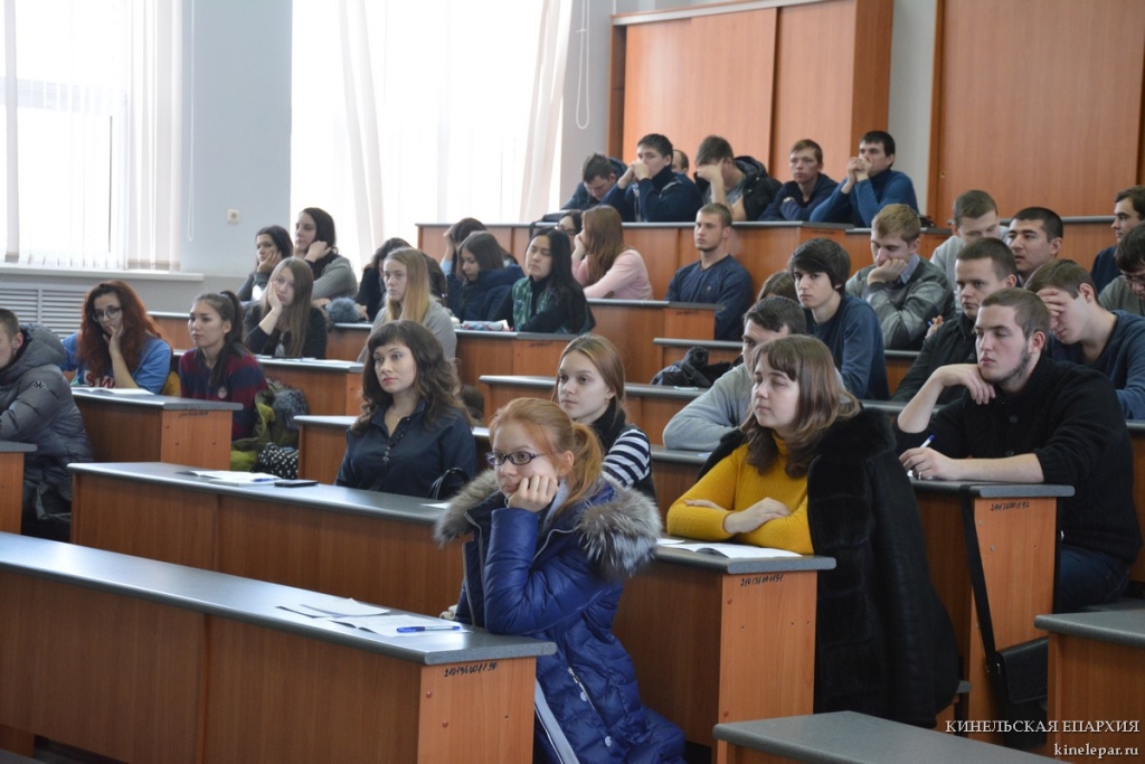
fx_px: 2386
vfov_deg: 18.2
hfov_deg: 27.0
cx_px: 572
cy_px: 382
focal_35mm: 75
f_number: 5.6
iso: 1600
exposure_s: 1/125
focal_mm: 50
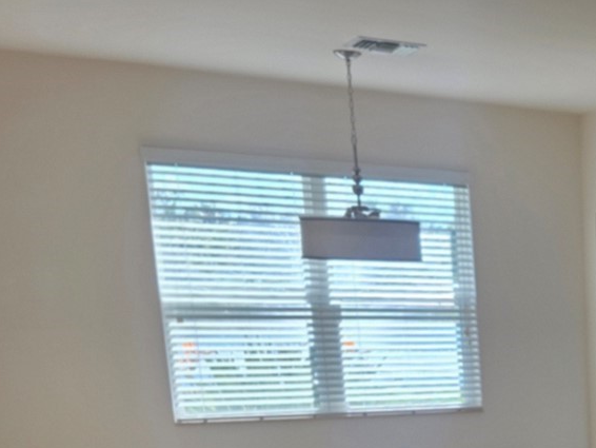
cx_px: 822
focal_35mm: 65
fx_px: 1120
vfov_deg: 20.8
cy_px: 563
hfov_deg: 24.9
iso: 12
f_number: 1.7
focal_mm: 6.3
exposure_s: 1/121
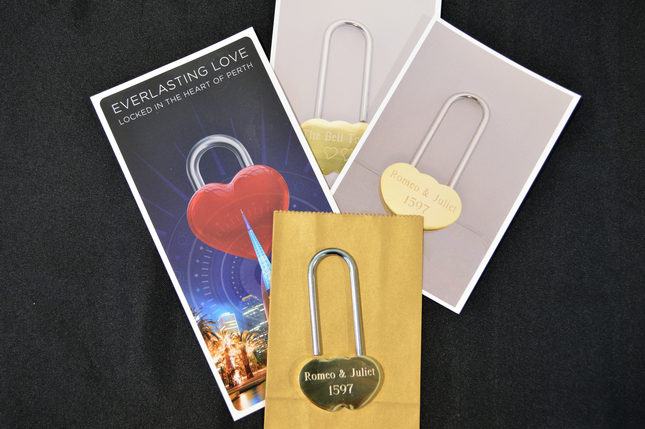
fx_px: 859
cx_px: 322
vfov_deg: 28.0
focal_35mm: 48
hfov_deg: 41.1
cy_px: 214
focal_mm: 32
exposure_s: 1/25
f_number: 4.8
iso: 400
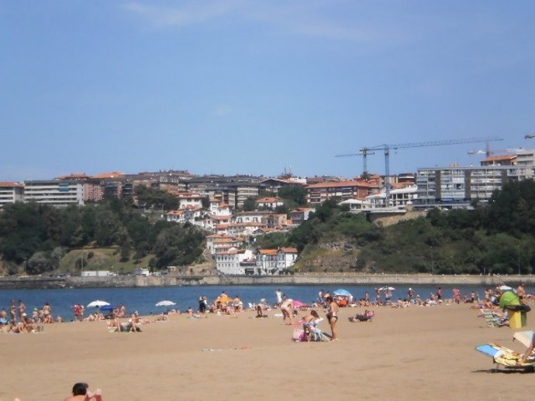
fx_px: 1670
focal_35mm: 108
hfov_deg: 18.2
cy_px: 200
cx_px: 268
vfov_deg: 13.7
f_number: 8.5
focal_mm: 18.9
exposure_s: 1/1600
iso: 400
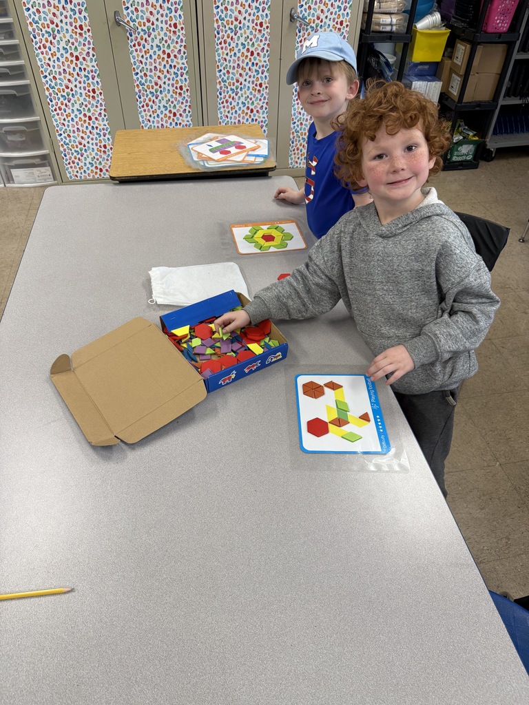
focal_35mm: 24
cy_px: 352
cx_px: 264
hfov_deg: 56.8
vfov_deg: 71.6
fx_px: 489
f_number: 1.78
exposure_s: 1/121
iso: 160
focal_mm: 6.76
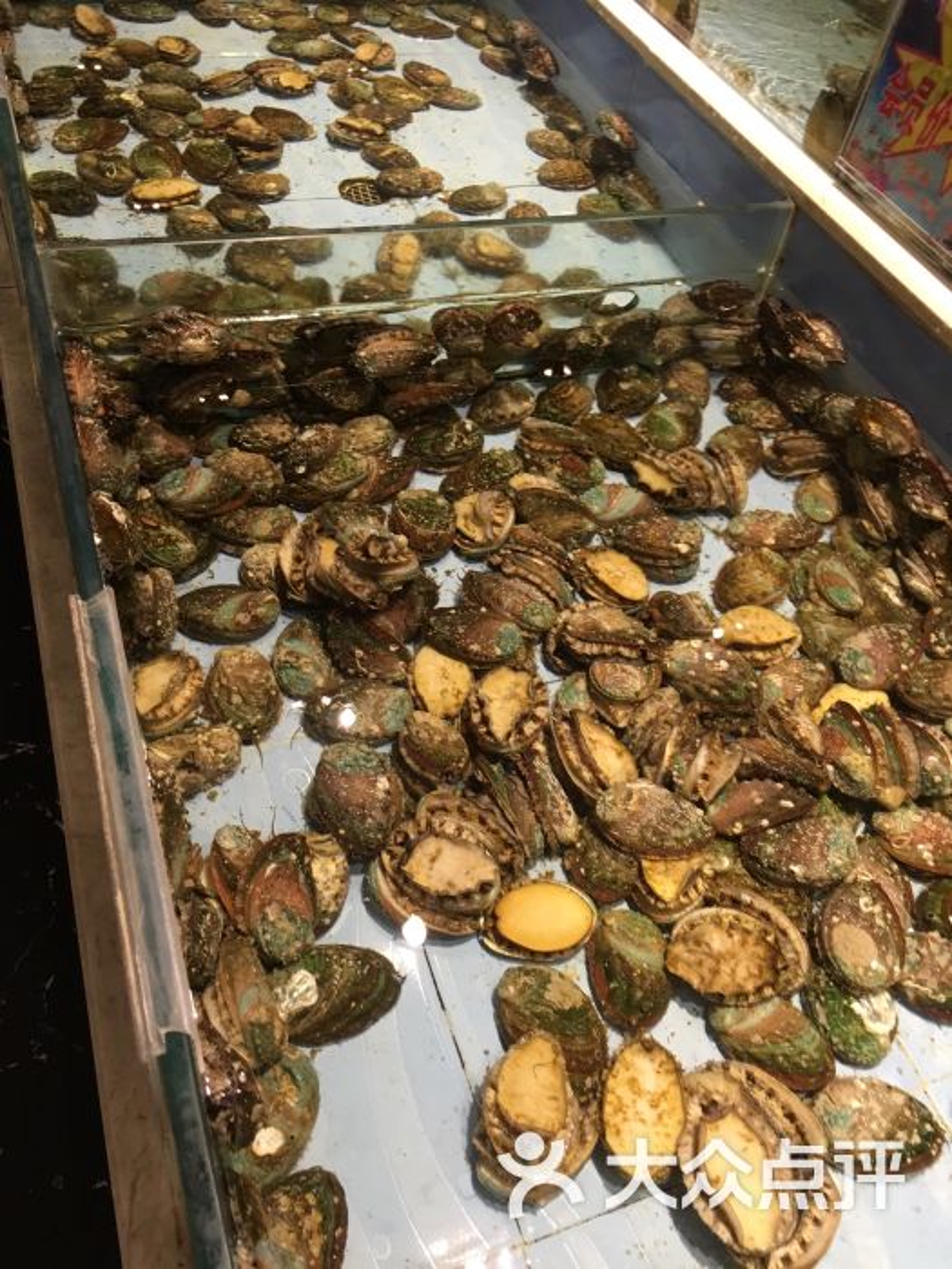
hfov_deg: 48.2
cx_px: 476
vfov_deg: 61.7
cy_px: 634
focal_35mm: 29
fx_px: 1063
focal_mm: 4.15
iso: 50
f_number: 2.2
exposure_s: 1/33
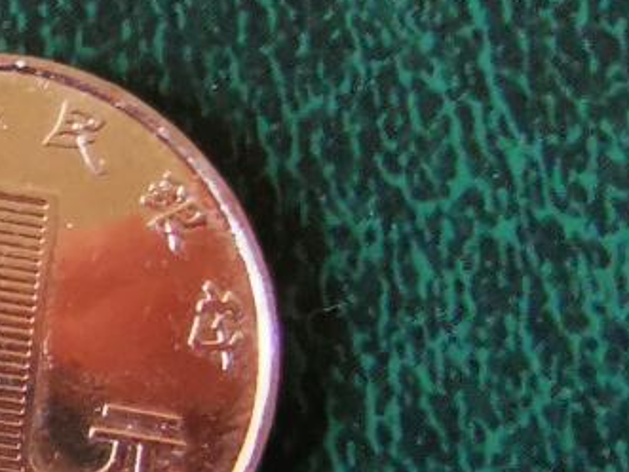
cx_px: -475
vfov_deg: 13.4
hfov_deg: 15.5
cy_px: 194
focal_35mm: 110
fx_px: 1998
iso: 400
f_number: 2.2
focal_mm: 2.35
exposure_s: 1/25
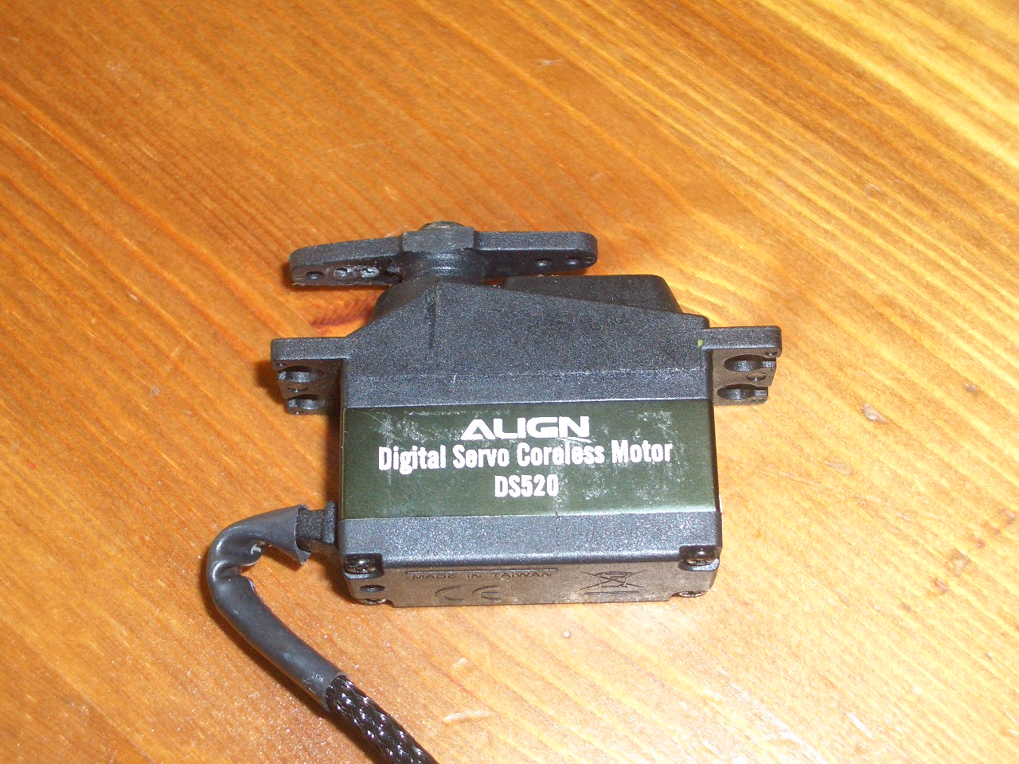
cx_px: 510
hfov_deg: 18.7
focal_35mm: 105
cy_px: 382
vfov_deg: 14.1
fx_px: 3091
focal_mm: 17.4
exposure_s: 1/60
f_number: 4.8
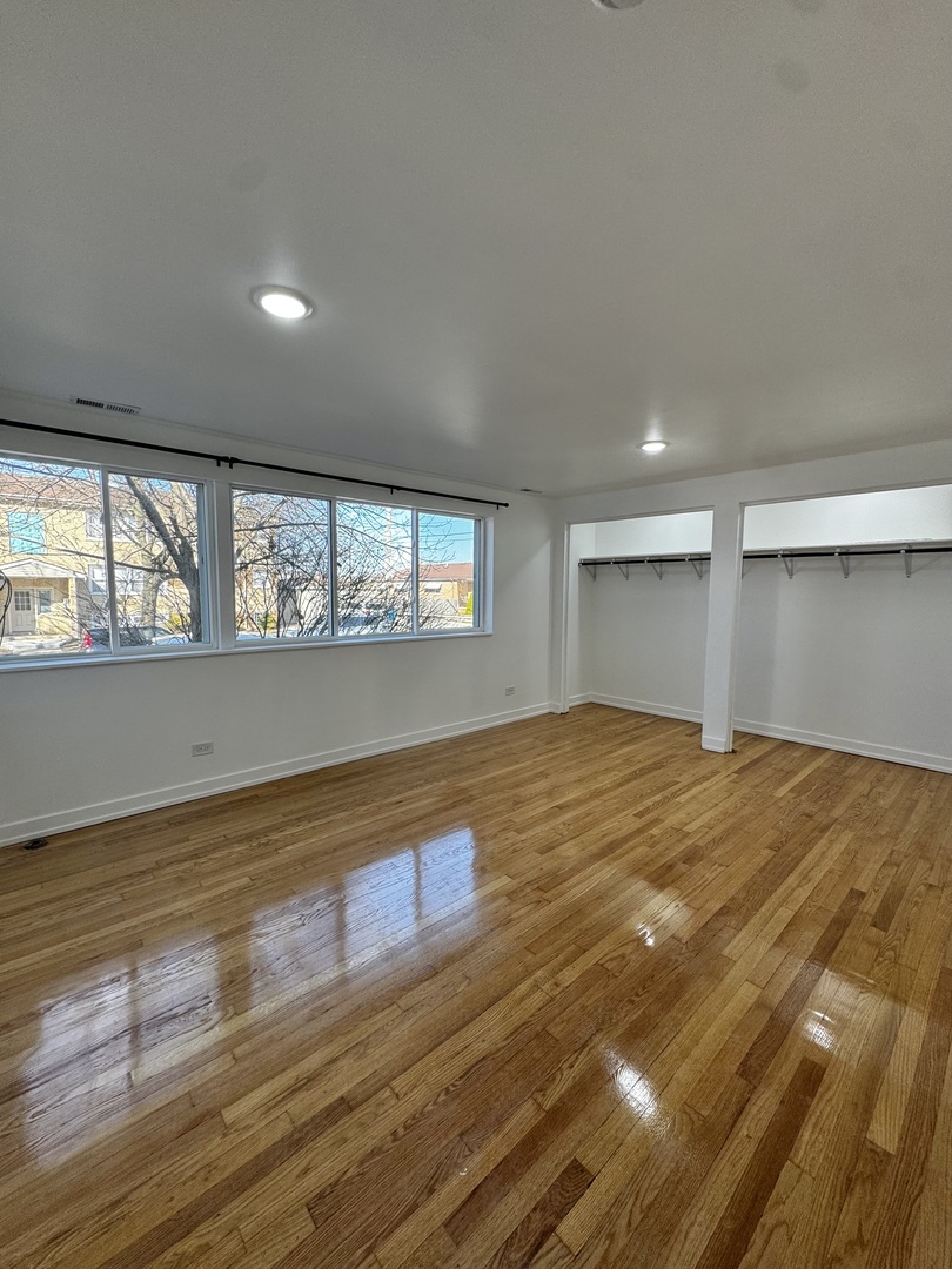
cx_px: 476
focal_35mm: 14
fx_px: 513
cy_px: 634
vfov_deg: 102.1
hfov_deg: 85.7
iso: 64
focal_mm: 2.22
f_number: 2.2
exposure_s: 1/120
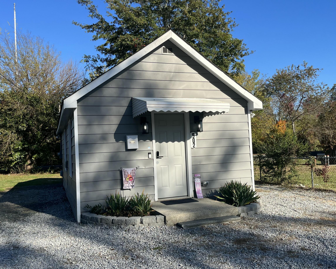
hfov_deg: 54.2
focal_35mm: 33
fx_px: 328
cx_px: 177
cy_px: 143
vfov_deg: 44.5
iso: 50
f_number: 1.6
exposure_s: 1/2755
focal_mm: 5.1
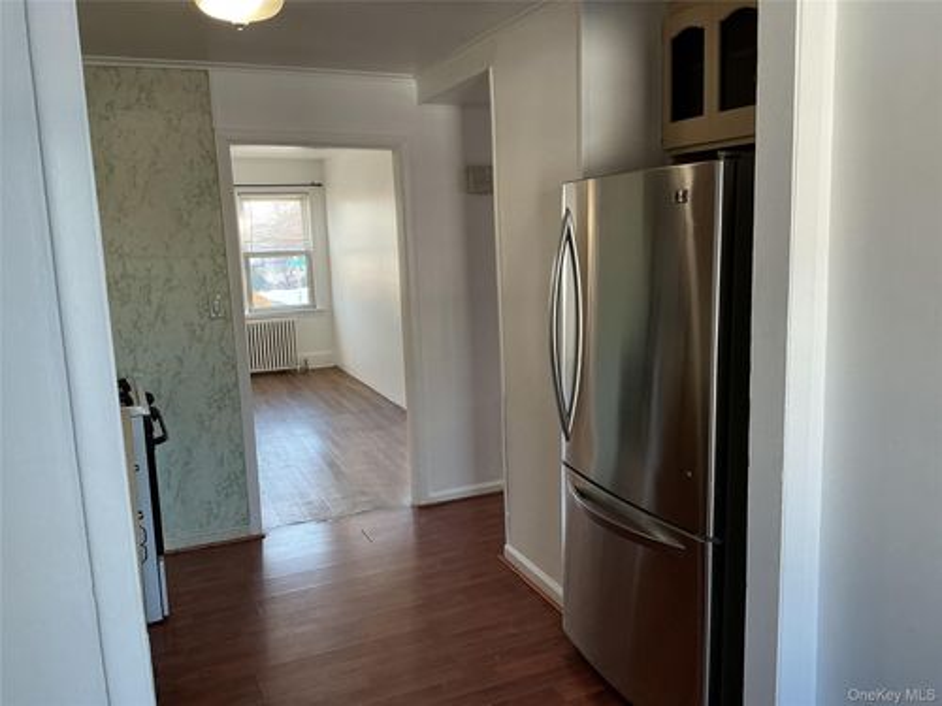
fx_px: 789
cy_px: 353
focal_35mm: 29
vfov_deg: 48.2
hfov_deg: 61.7
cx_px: 471
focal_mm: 3
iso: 64
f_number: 1.8
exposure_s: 1/120
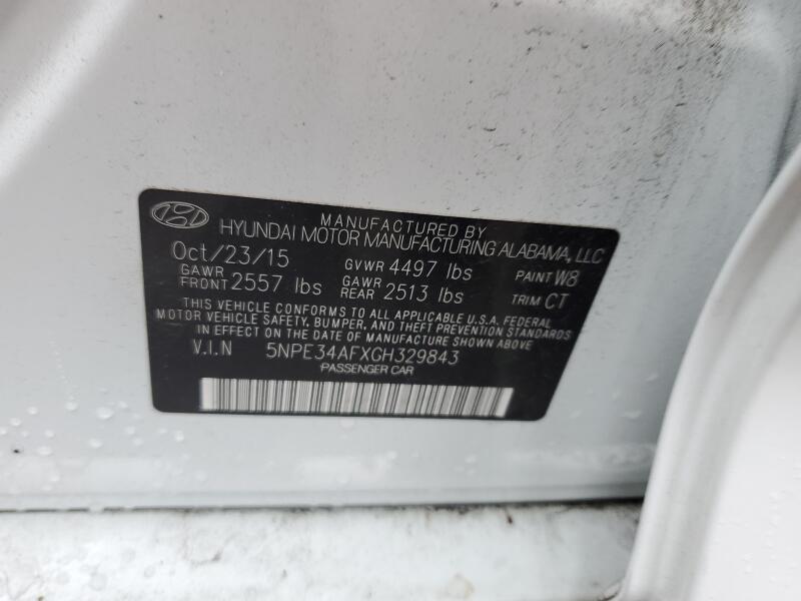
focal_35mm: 26
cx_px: 400
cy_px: 300
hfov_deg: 67.3
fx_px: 602
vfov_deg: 53.1
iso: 50
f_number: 1.5
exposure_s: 1/128
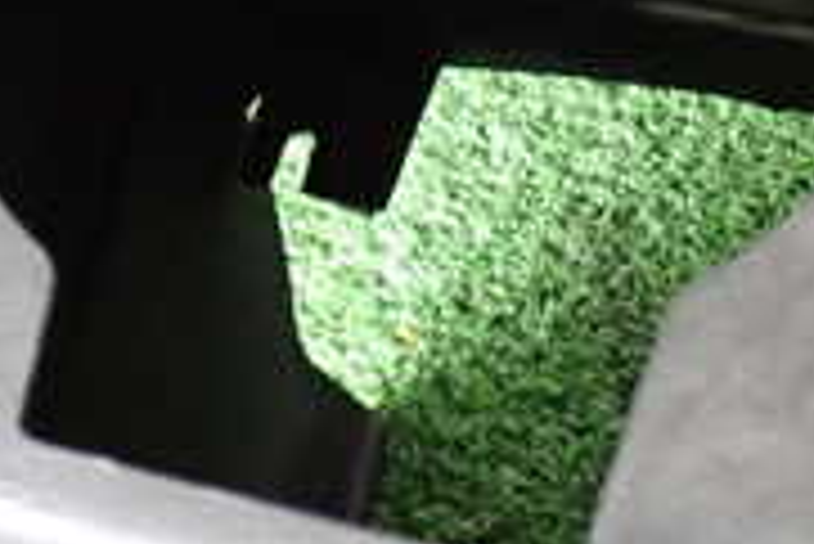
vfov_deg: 11.1
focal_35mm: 124
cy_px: 162
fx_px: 2806
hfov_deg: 16.5
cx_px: 472
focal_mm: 6.37
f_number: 2.5
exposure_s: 1/40
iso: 500
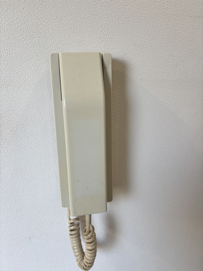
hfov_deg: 53.1
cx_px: 102
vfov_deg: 67.3
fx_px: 203
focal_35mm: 26
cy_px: 136
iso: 80
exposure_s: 1/100
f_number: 1.6
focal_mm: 5.96
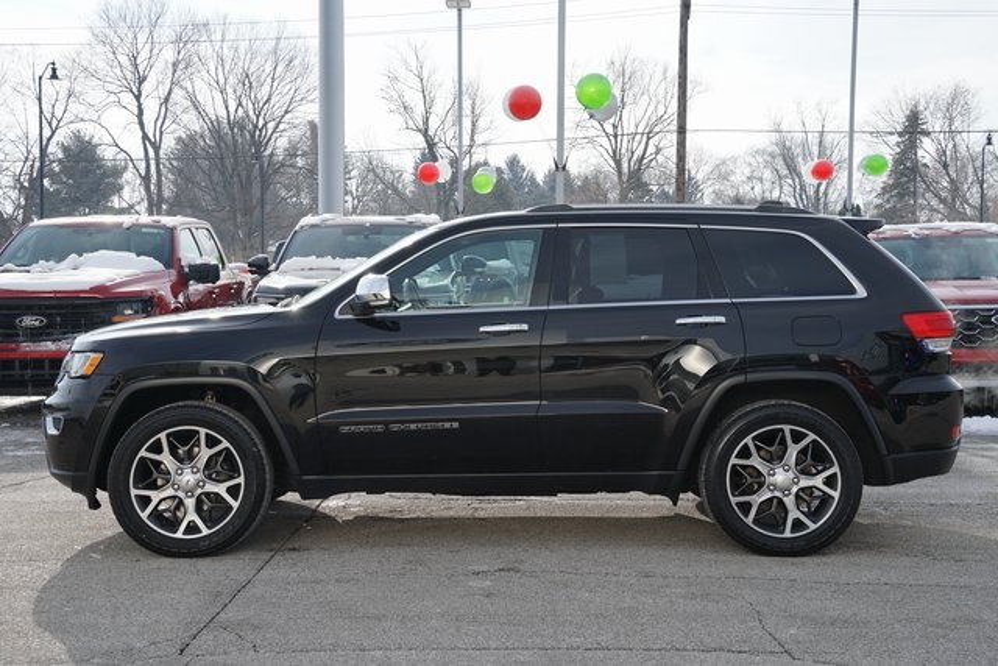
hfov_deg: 38.9
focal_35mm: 51
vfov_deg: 26.5
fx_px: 1414
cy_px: 333
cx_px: 499
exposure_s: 1/160
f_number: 11
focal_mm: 51
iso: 100
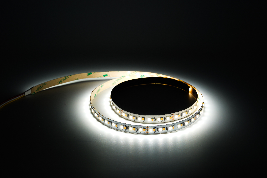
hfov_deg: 37.5
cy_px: 89
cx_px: 134
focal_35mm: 53
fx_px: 393
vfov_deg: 25.5
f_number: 14
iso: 64
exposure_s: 1/25
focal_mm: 53
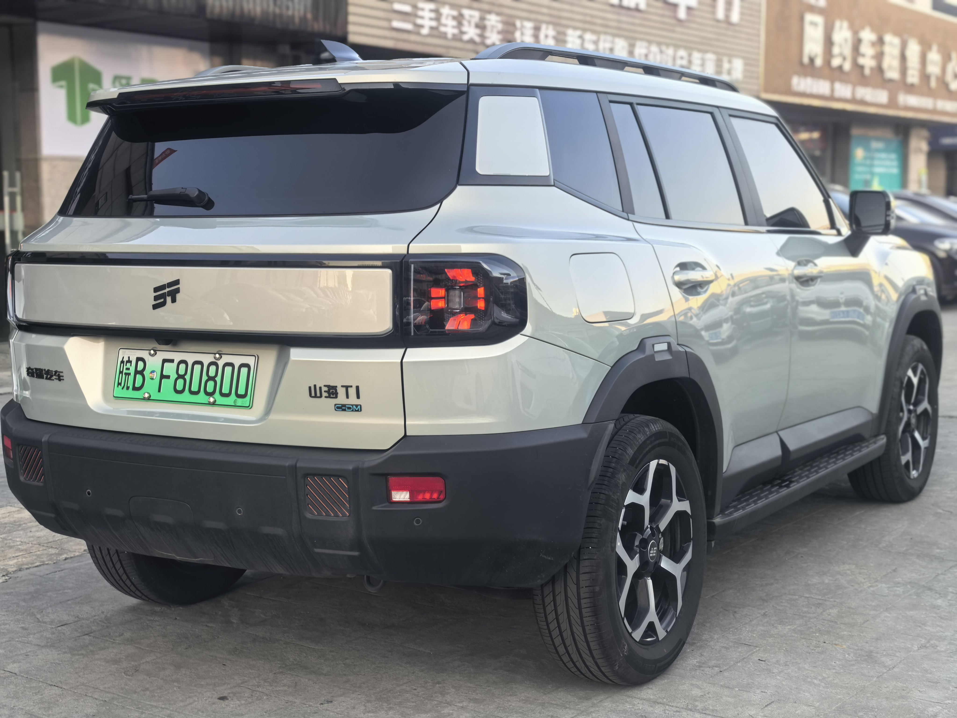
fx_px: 1382
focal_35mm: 50
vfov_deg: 29.1
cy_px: 359
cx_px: 478
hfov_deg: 38.2
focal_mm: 5.75
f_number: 2
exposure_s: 1/161
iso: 50
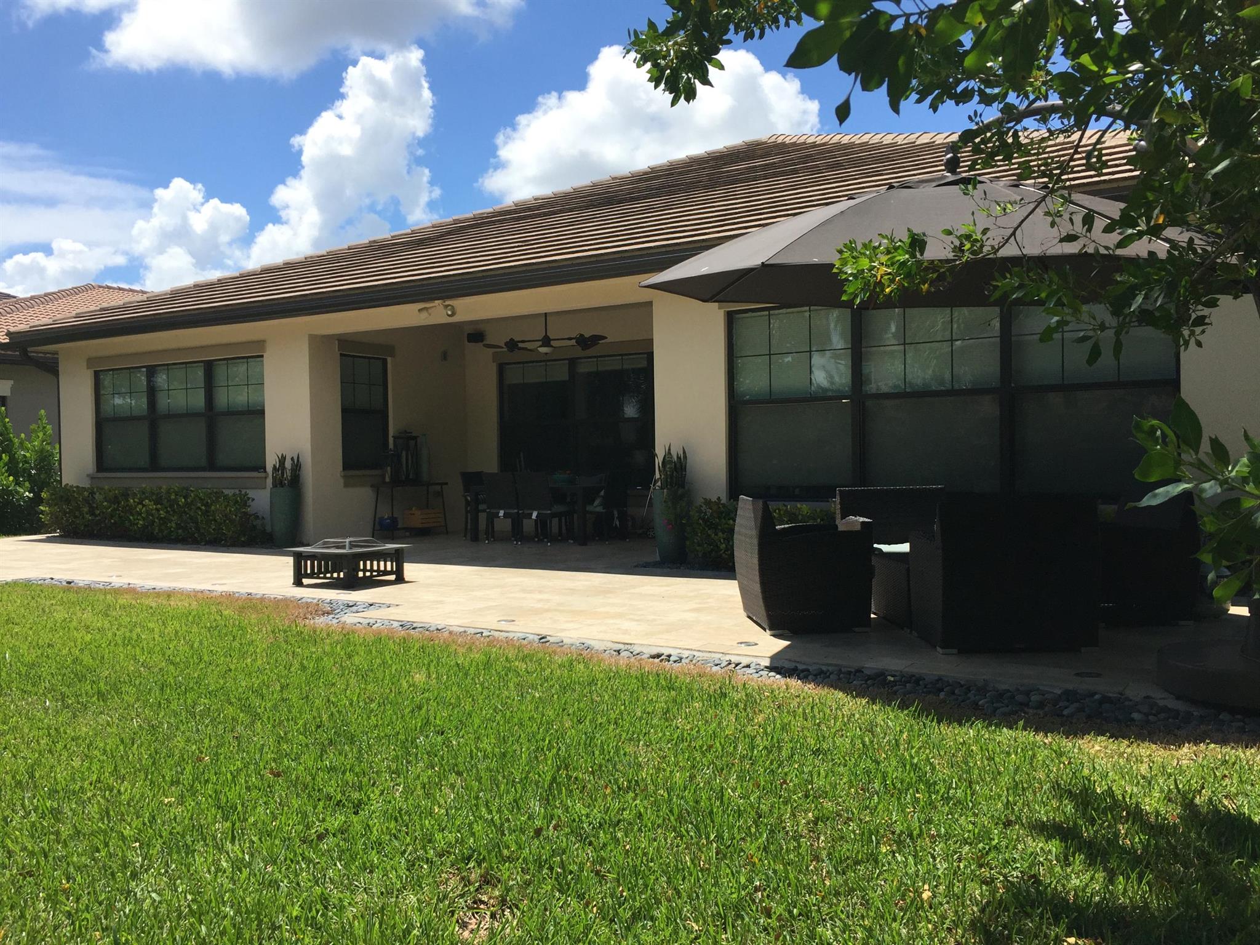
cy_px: 472
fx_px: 1056
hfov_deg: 61.7
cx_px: 630
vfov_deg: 48.2
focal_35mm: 29
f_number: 2.2
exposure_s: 1/2639
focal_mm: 4.15
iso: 32
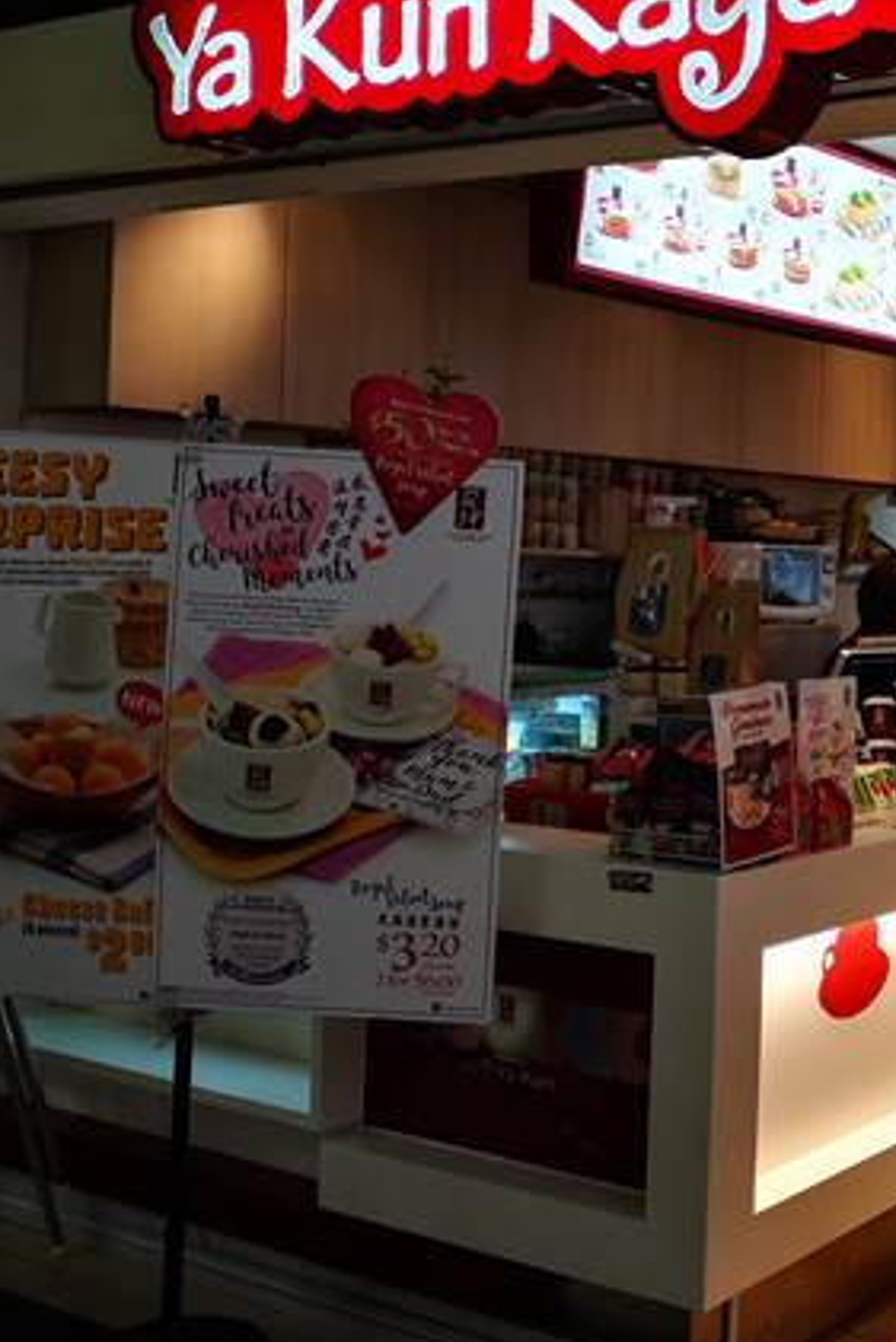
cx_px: 1039
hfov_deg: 25.6
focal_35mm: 48
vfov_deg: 40.9
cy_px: 542
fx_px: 1790
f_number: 1.8
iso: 100
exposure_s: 1/50
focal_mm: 3.95
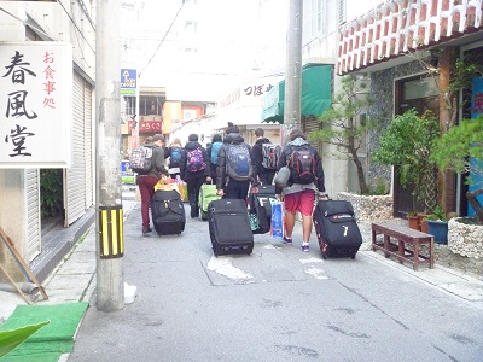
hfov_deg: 52.6
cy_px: 181
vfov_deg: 40.7
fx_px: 488
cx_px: 242
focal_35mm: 35
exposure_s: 1/125
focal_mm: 6.3
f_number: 3.5
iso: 800
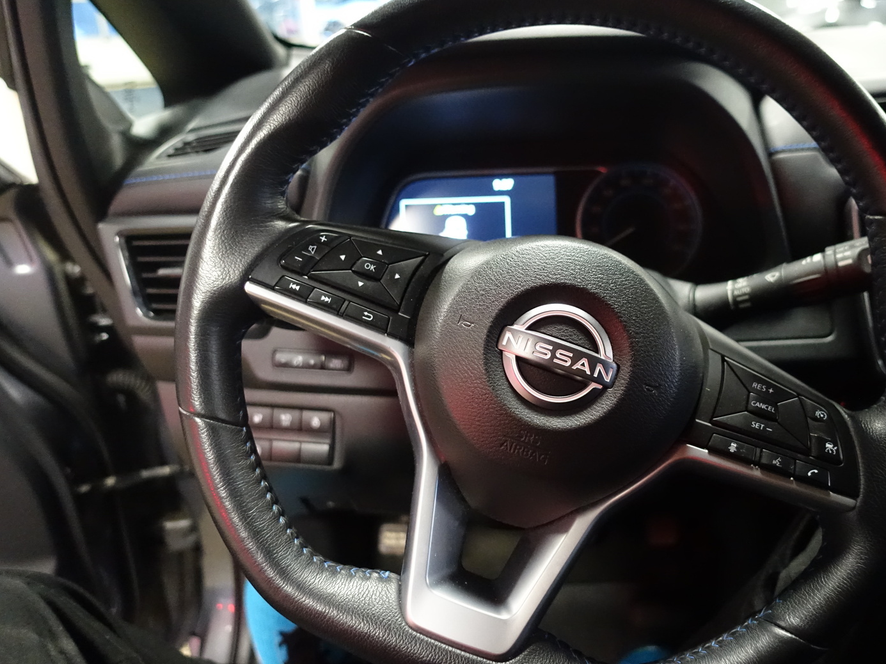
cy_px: 331
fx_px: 691
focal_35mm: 27
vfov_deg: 51.3
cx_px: 518
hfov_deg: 64.9
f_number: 1.8
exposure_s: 1/100
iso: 3200
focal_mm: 8.8
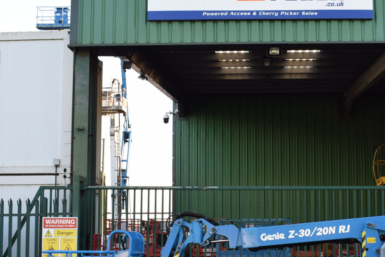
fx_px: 706
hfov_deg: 30.3
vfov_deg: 20.6
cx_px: 255
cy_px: 176
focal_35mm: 66
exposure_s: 1/200
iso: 400
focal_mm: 22
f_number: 7.1
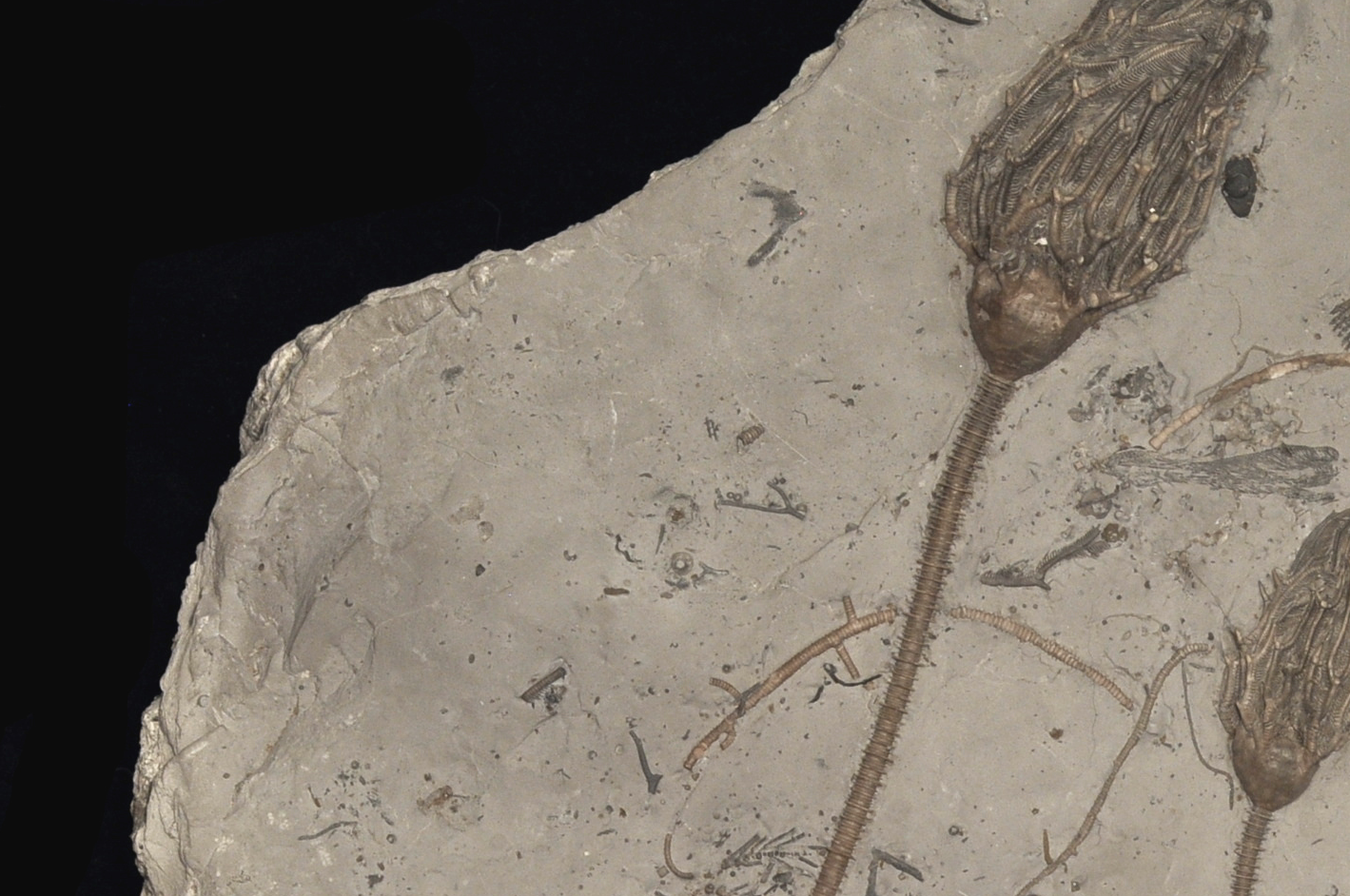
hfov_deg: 10.0
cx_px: 1322
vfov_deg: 6.7
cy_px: 730
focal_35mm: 204
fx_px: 7639
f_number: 8
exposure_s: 1/15
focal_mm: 60
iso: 400
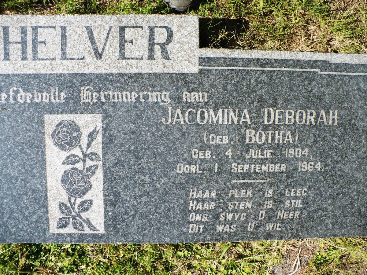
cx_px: 184
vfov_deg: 38.7
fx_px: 392
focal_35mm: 37
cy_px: 138
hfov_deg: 50.1
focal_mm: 6.1
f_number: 2.8
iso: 100
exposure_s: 1/640
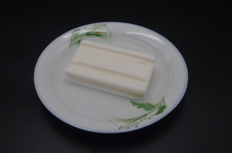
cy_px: 76
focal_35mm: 48
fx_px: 309
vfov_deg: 28.0
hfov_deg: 41.2
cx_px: 116
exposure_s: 1/1000
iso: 800
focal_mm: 32
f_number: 4.8
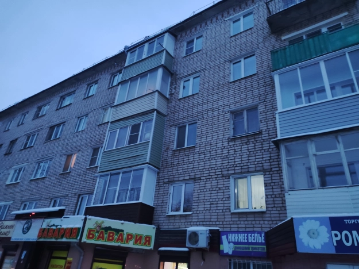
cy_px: 134
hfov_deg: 91.1
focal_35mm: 17
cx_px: 180
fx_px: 176
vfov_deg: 74.7
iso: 1237
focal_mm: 4.74
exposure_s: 1/33
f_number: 1.79
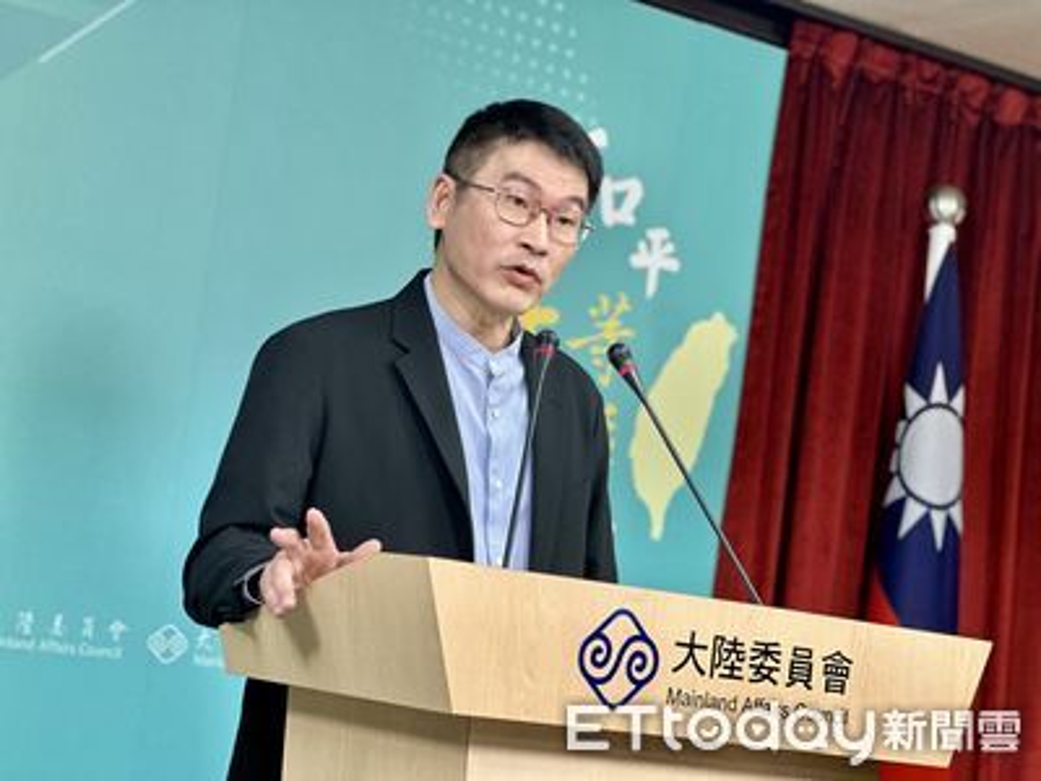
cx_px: 520
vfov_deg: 19.1
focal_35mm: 77
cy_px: 390
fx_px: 2316
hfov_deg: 25.3
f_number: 2.8
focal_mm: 9
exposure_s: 1/60
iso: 160
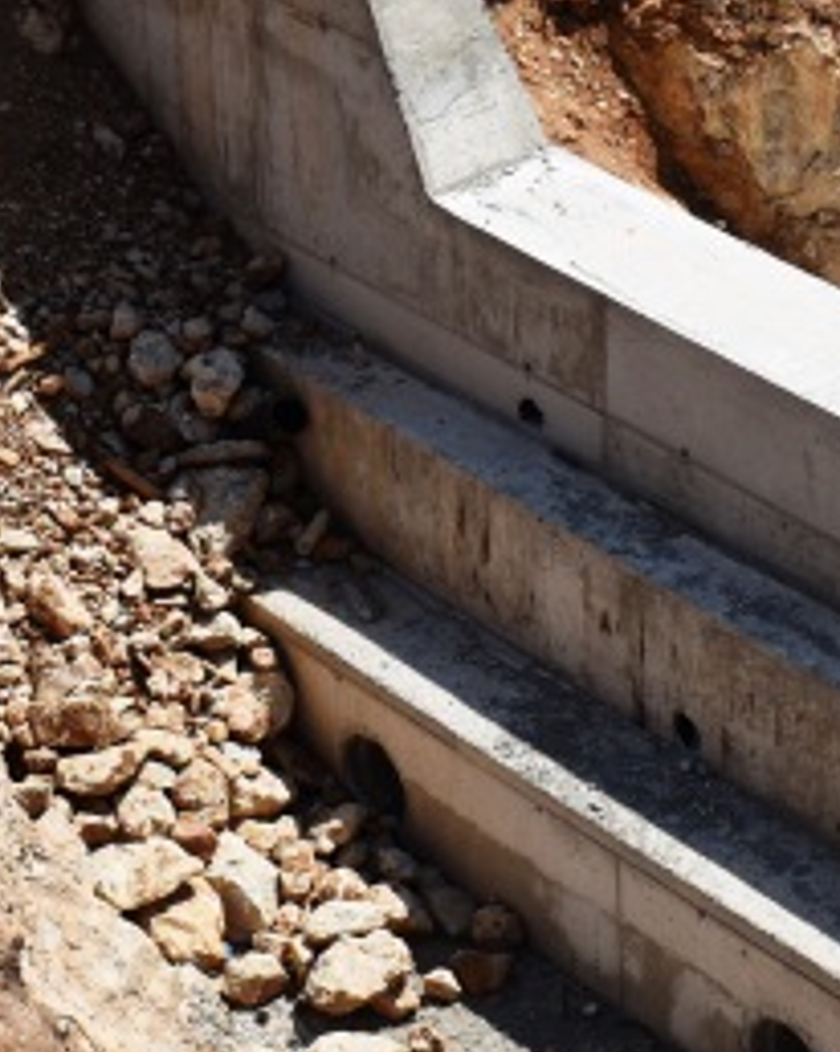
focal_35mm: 140
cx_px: 608
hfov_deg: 11.0
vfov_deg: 13.8
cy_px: 414
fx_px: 4352
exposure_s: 1/320
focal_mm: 25
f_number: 9
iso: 100
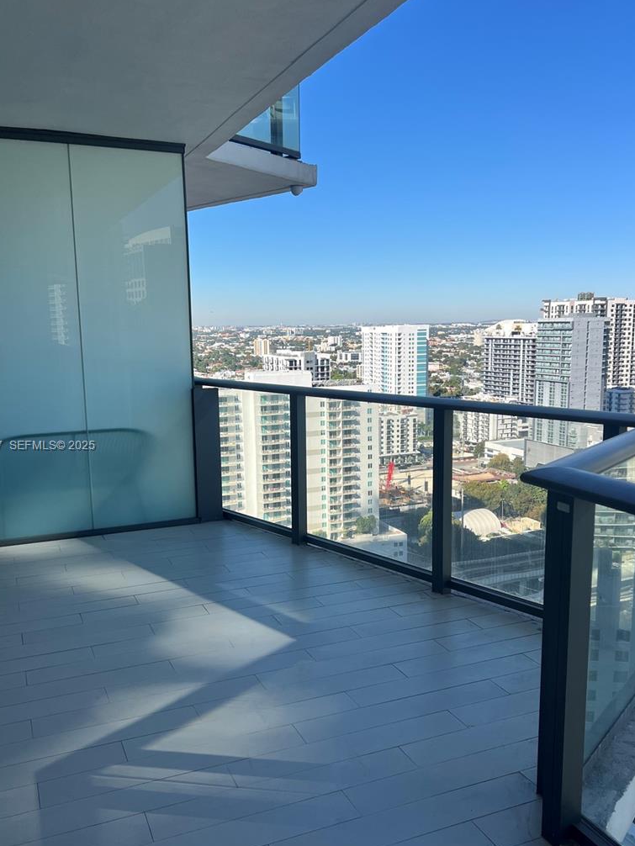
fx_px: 758
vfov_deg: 58.3
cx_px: 318
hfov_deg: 45.5
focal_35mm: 31
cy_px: 447
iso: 50
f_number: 1.5
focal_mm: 5.7
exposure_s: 1/4274
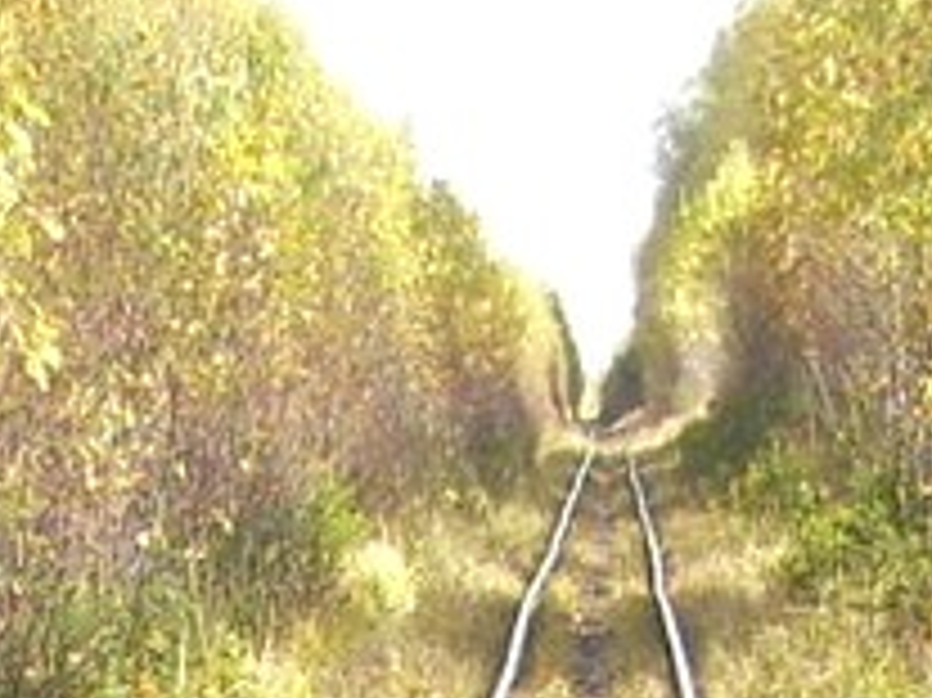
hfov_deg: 8.0
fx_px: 6700
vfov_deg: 5.6
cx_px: 648
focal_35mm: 249
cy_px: 2164
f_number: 2.9
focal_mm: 5.7
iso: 80
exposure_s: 1/160
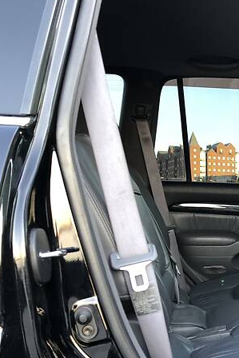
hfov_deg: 23.5
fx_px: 517
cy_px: 216
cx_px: 296
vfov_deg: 38.0
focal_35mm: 52
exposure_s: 1/17
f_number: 1.8
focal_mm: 4
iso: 40
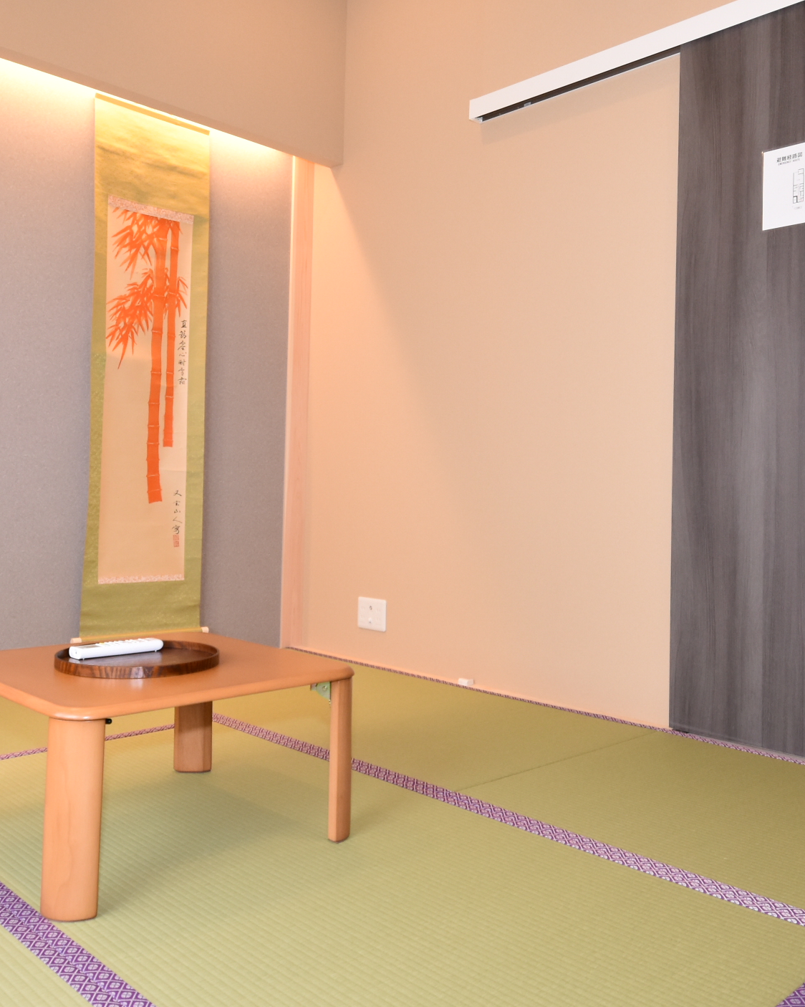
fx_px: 893
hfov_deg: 48.5
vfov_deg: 58.7
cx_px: 410
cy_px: 459
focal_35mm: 30
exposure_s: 1/100
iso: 800
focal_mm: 10
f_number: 5
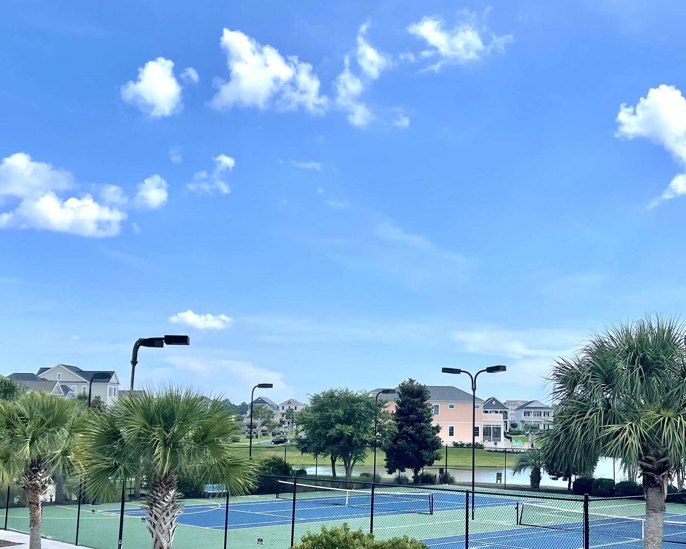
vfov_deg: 34.6
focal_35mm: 43
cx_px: 426
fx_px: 873
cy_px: 355
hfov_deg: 42.6
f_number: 1.6
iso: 32
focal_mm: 5.1
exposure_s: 1/4202
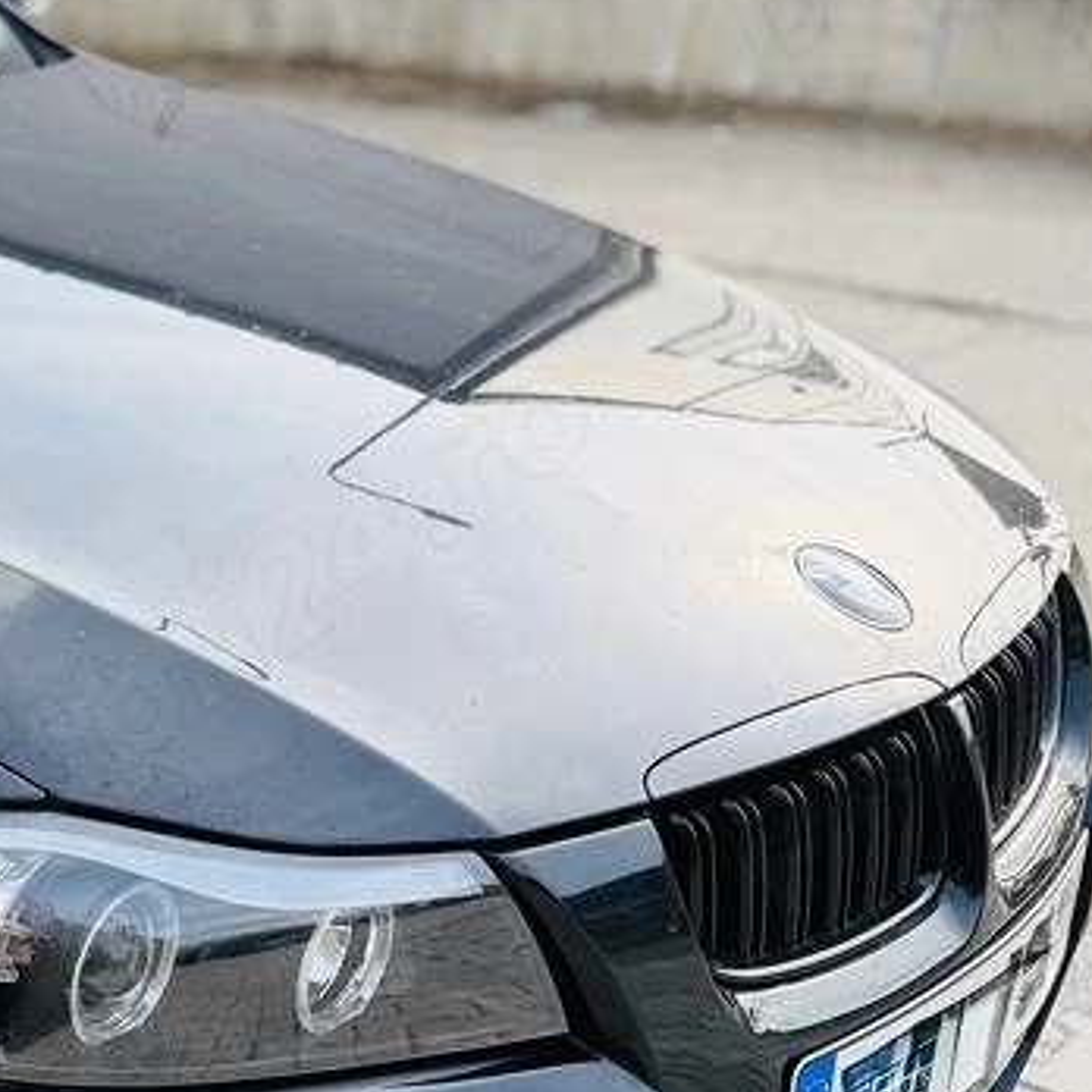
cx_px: -355
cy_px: 653
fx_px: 2177
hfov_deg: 24.4
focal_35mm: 61
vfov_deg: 28.1
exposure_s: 1/1493
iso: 100
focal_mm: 6.76
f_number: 1.78
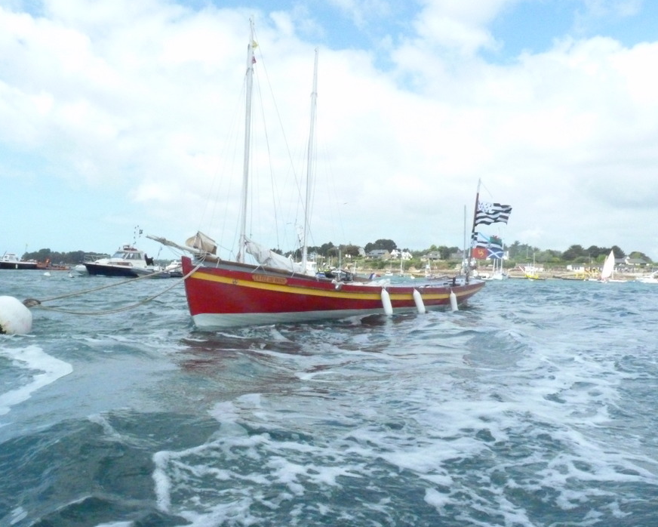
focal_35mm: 29
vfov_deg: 50.0
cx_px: 308
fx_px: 565
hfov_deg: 60.4
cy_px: 257
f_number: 8
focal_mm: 4.8
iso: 1600
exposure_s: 1/2000
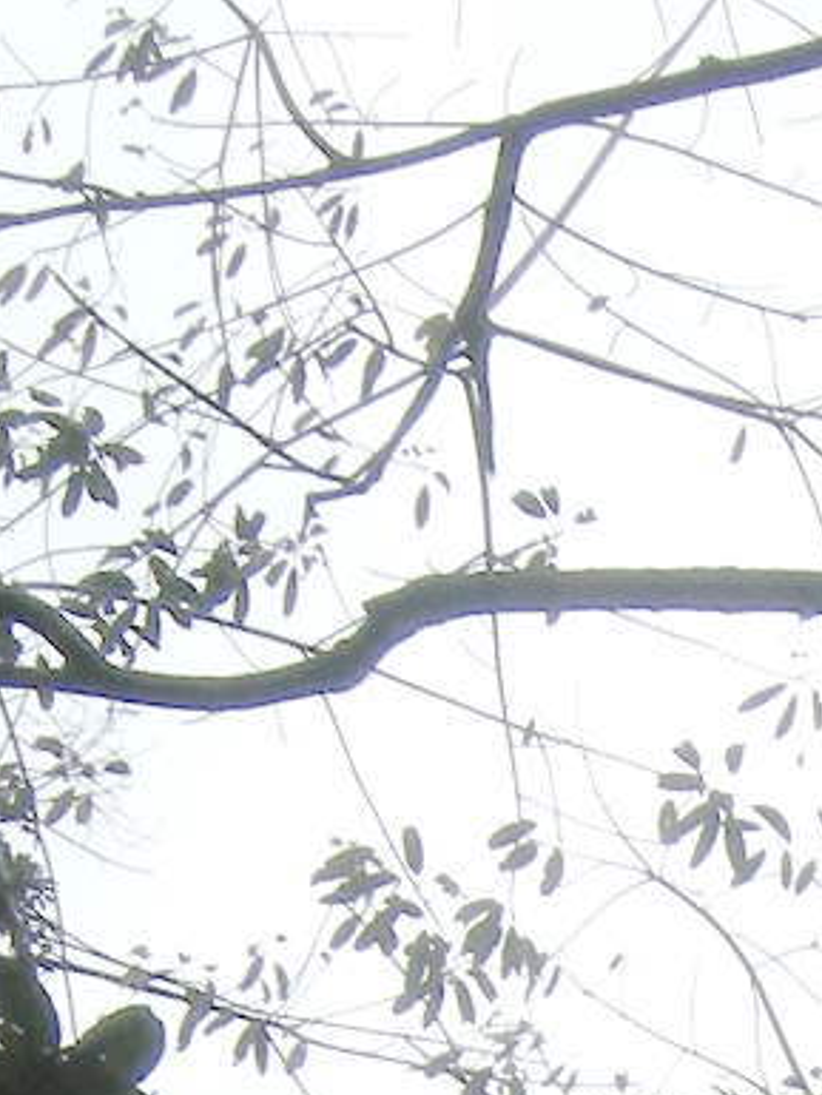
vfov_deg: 8.4
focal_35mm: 218
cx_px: 1345
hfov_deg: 6.7
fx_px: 6898
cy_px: 2455
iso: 64
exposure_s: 1/330
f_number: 6.1
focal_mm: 7.5
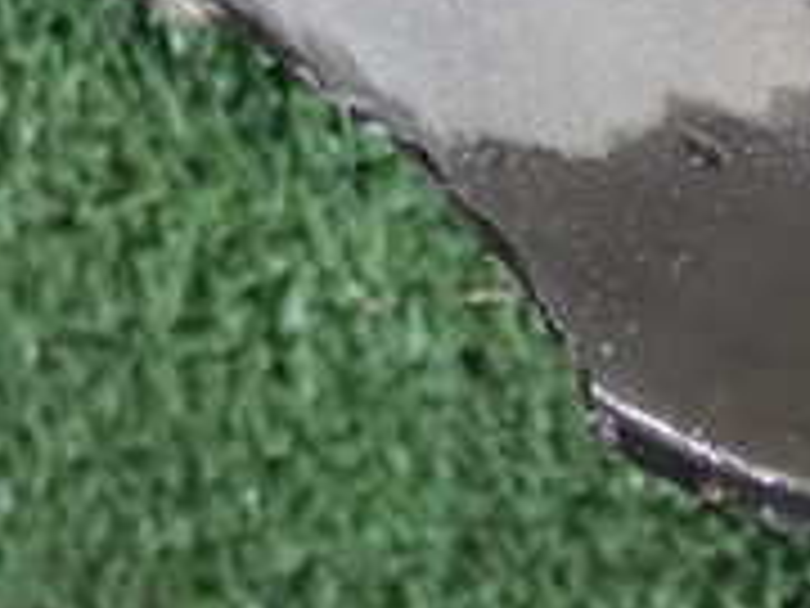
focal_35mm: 147
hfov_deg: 13.1
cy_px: -59
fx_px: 3440
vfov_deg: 10.0
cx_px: -166
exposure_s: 1/40
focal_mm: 7.84
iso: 320
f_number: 2.9
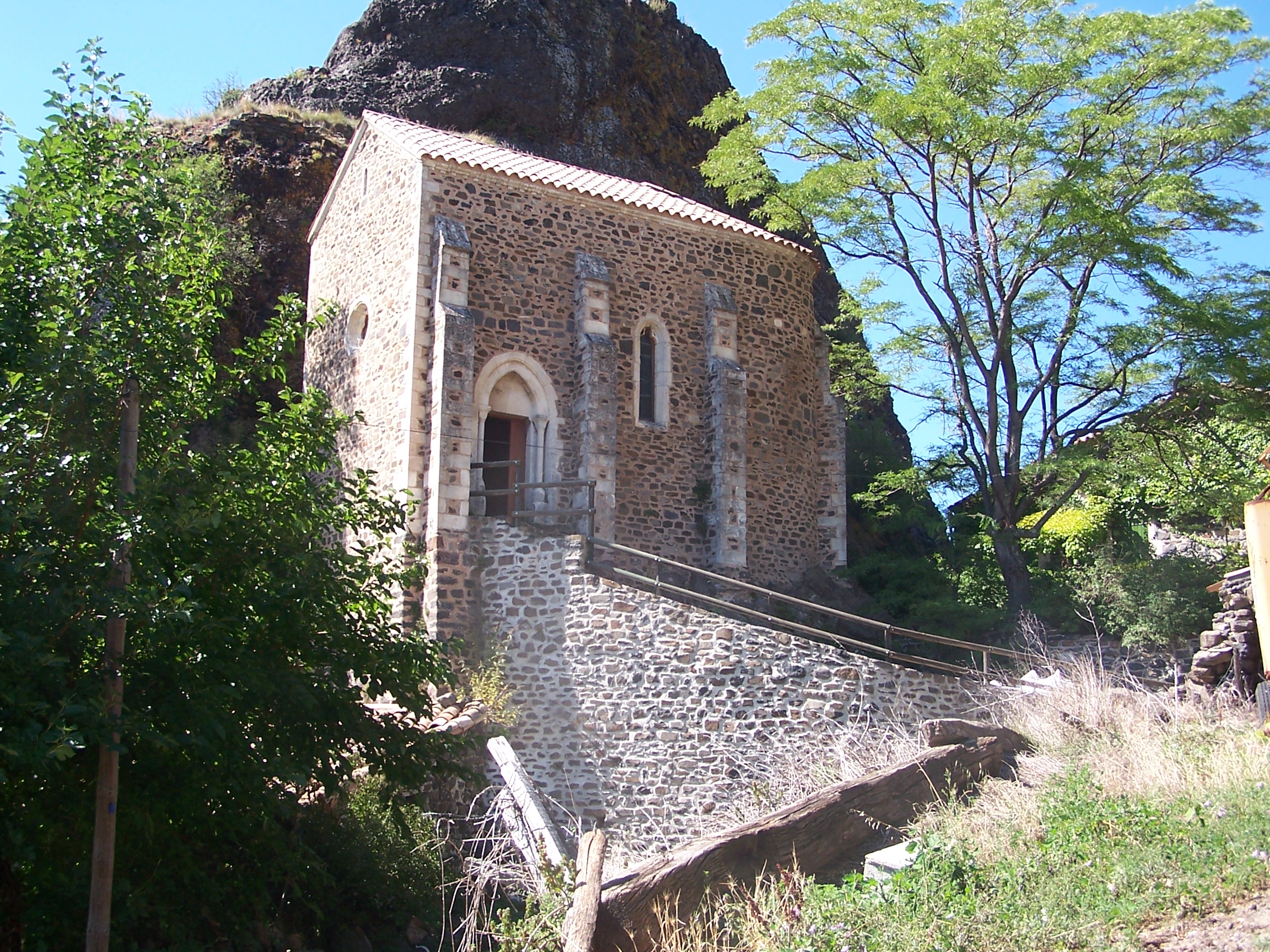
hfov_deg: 43.9
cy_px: 476
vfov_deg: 33.6
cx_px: 635
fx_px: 1578
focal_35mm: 43
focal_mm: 7.1
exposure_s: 1/350
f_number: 2.8
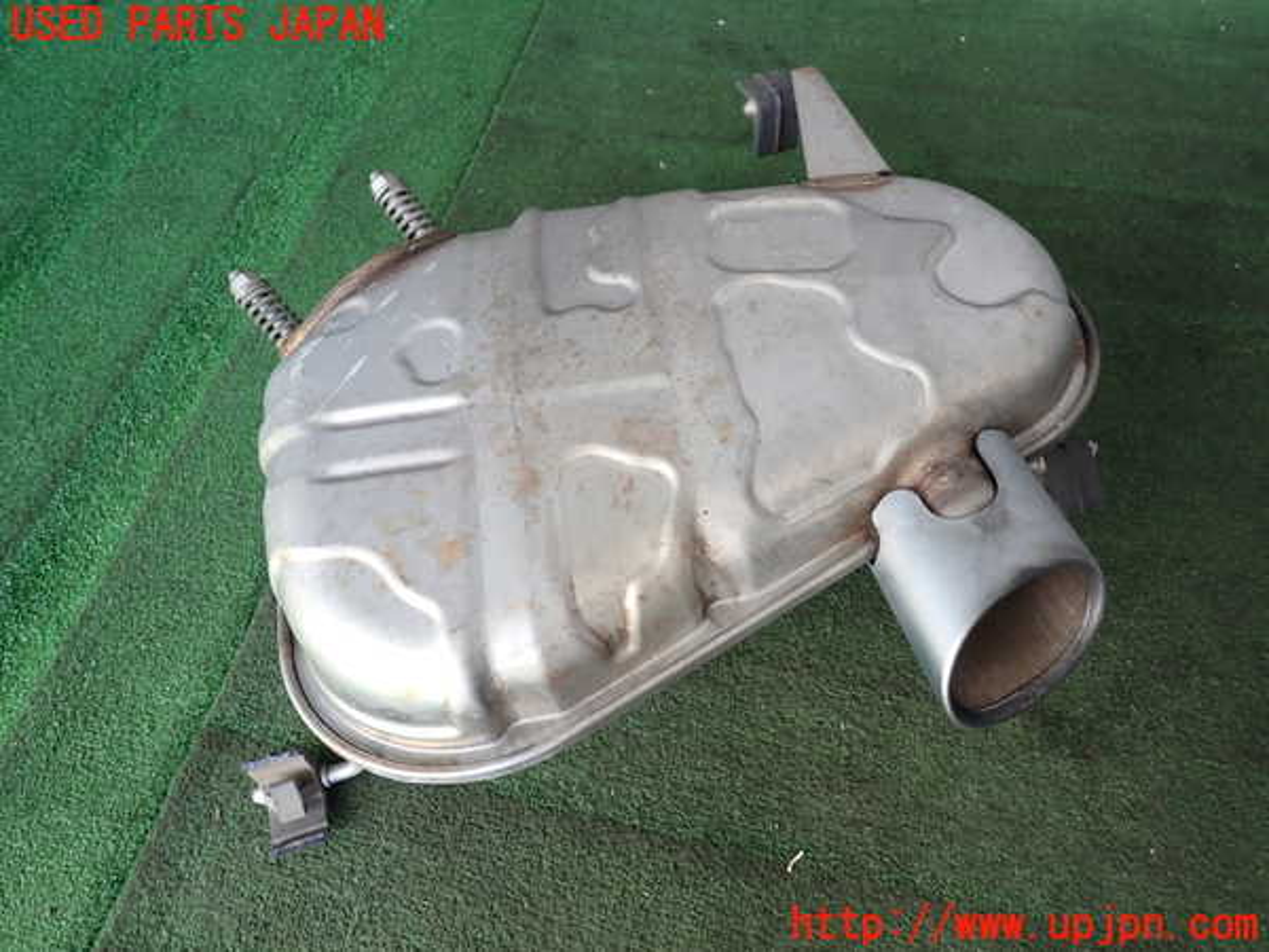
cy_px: 476
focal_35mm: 25
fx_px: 916
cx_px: 634
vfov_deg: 54.9
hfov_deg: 69.4
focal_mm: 4.5
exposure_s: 1/100
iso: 100
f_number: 2
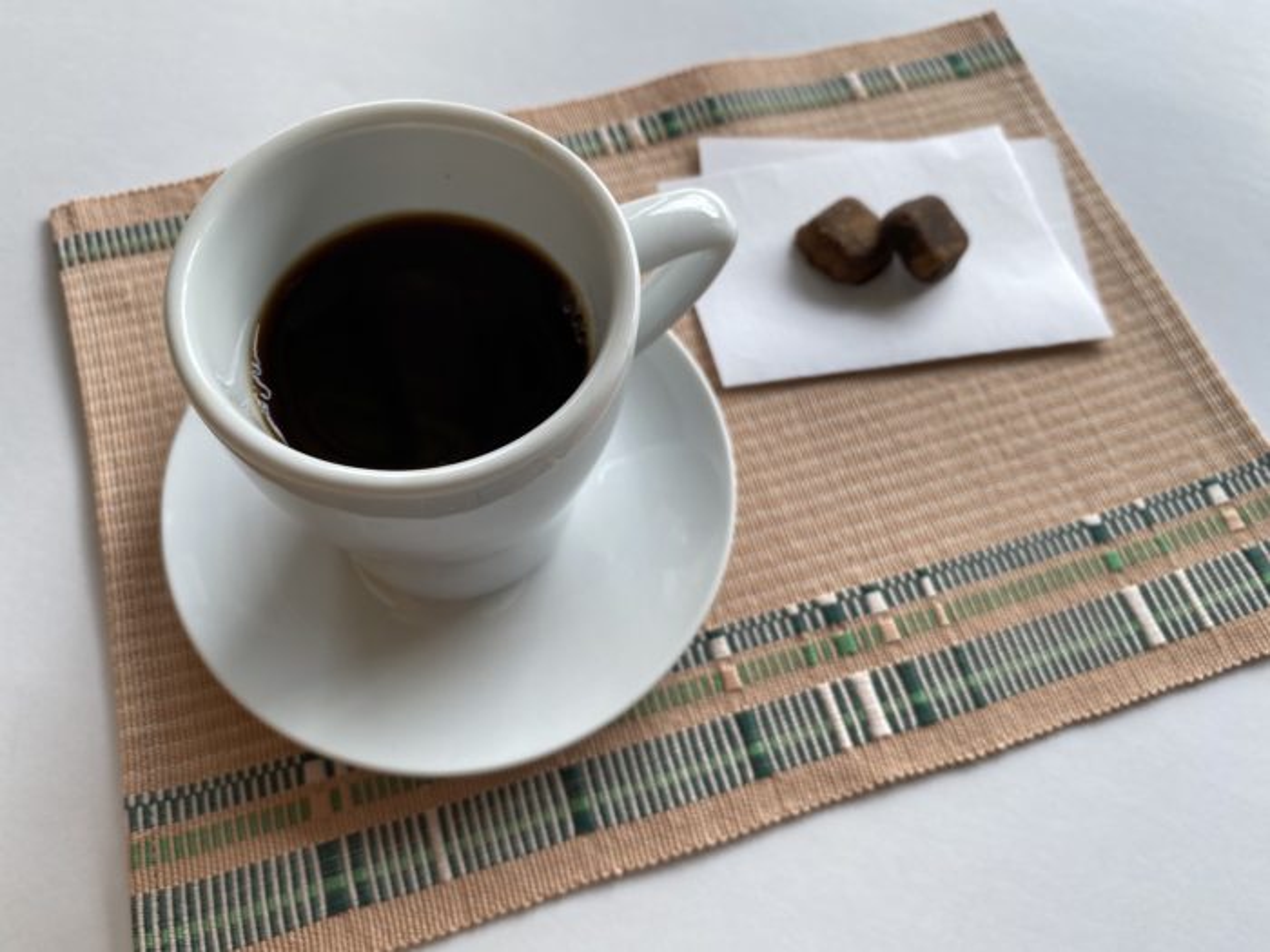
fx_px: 954
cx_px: 635
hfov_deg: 67.3
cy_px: 476
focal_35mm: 26
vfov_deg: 53.1
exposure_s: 1/563
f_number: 1.8
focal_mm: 4.25
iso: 32
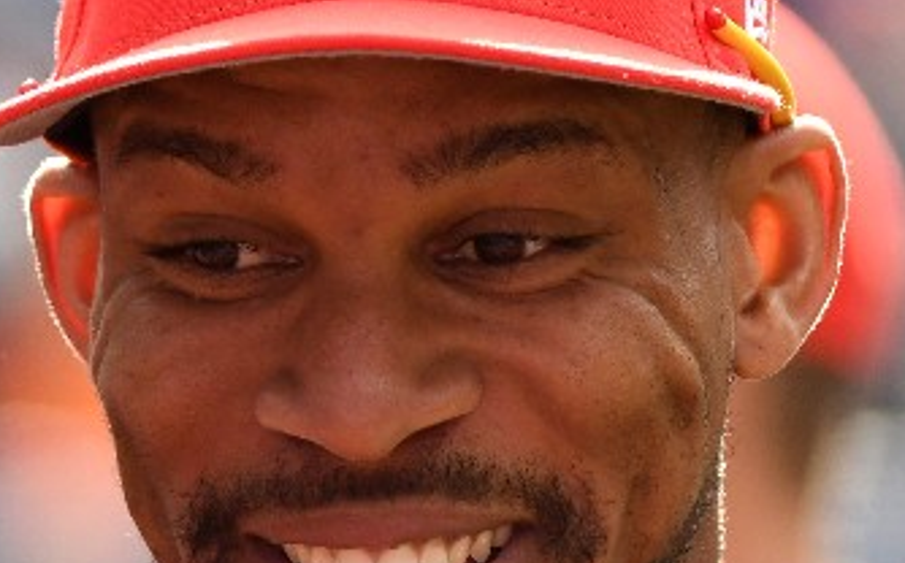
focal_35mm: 825
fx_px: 20327
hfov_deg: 2.6
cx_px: 482
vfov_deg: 1.6
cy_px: 417
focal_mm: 200
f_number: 4
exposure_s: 1/2000
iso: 1100
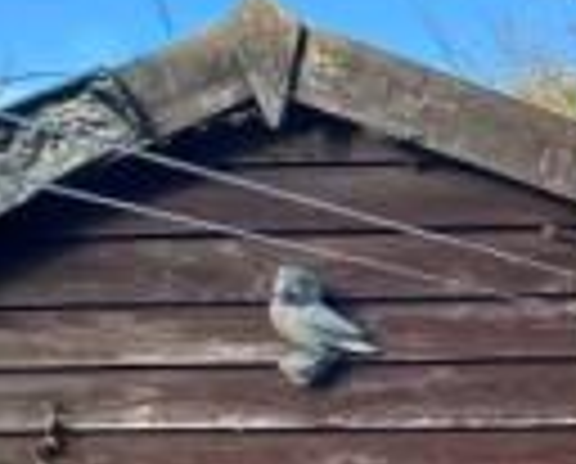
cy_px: 628
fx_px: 1059
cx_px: 1015
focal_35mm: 62
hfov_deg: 21.3
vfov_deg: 21.8
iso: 40
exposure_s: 1/258
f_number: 2.2
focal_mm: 2.22
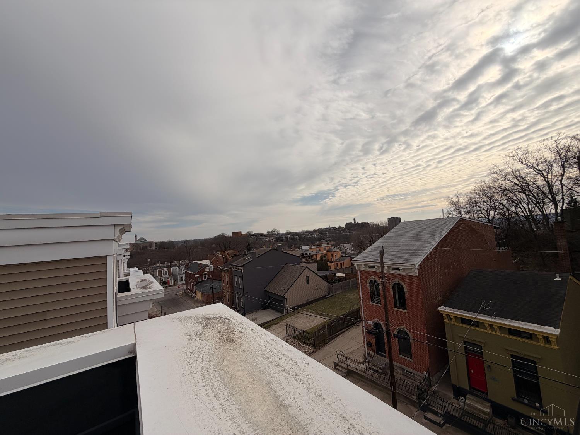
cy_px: 218
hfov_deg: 102.1
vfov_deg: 85.7
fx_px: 235
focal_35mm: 14
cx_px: 290
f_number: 2.2
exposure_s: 1/2092
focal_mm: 2.22
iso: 20
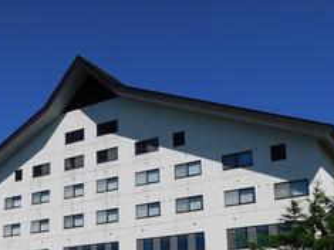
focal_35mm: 51
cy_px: 202
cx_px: 132
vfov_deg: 27.9
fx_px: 492
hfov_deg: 37.4
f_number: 6.4
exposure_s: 1/800
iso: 125
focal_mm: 5.3
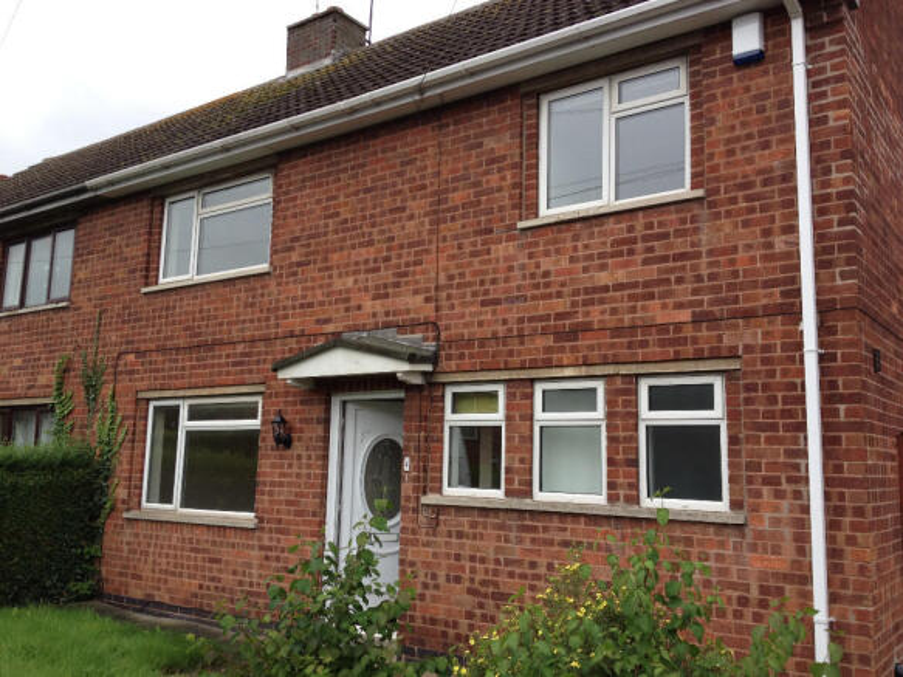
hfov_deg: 52.6
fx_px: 913
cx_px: 452
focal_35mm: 35
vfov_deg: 40.7
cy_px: 338
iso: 64
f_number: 2.4
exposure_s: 1/368
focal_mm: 4.28
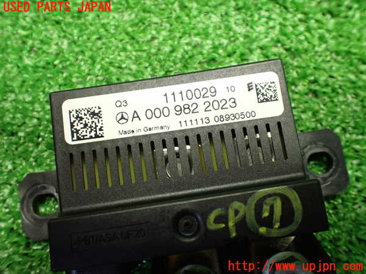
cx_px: 183
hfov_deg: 60.0
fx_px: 317
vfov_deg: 46.8
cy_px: 137
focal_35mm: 30
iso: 800
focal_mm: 5.4
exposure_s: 1/100
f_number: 2.3
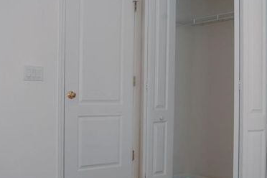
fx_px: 393
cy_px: 114
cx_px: 128
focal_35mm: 53
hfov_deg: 37.5
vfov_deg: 25.4
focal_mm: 28
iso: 400
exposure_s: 1/6
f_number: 6.3
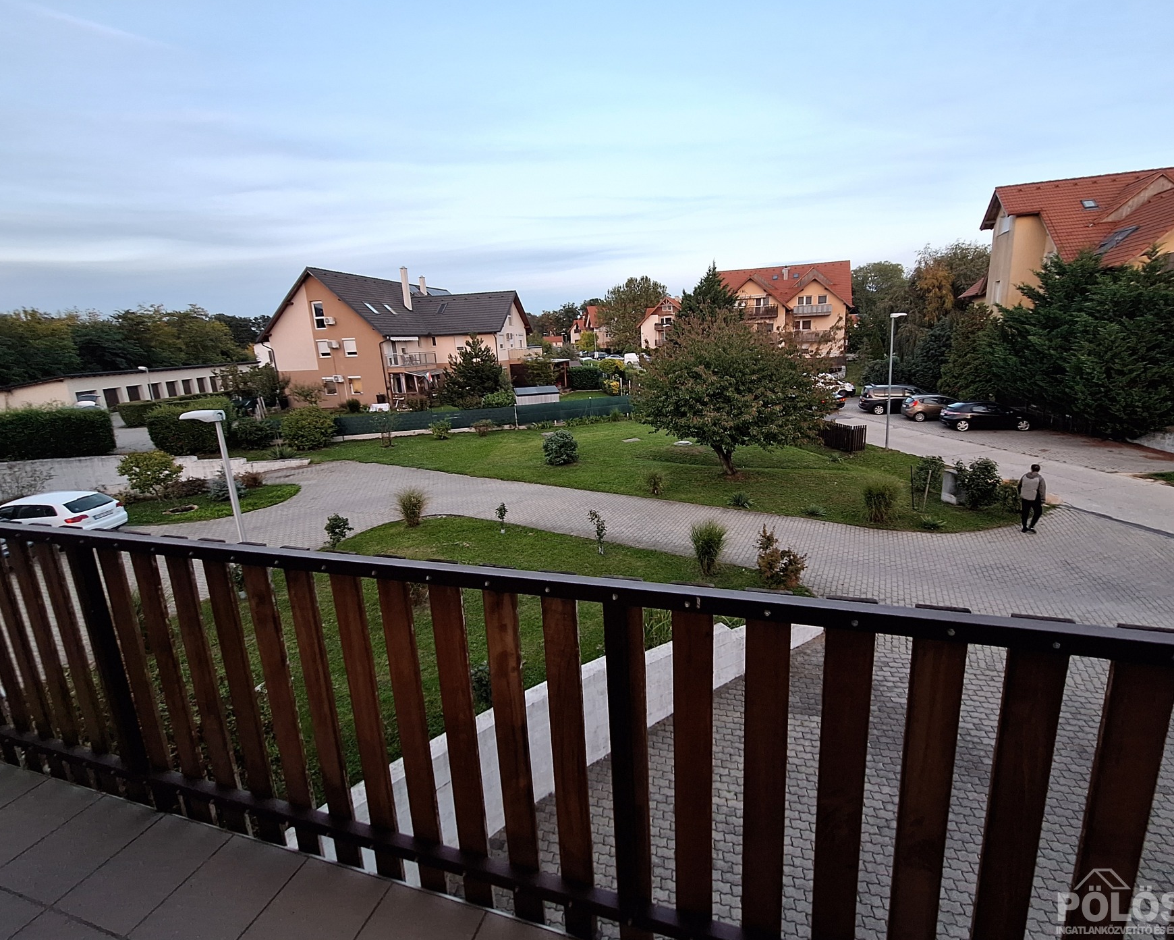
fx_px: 486
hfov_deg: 100.6
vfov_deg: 88.0
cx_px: 621
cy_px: 455
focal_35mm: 14
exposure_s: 1/50
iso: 125
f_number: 2.2
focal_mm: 1.74
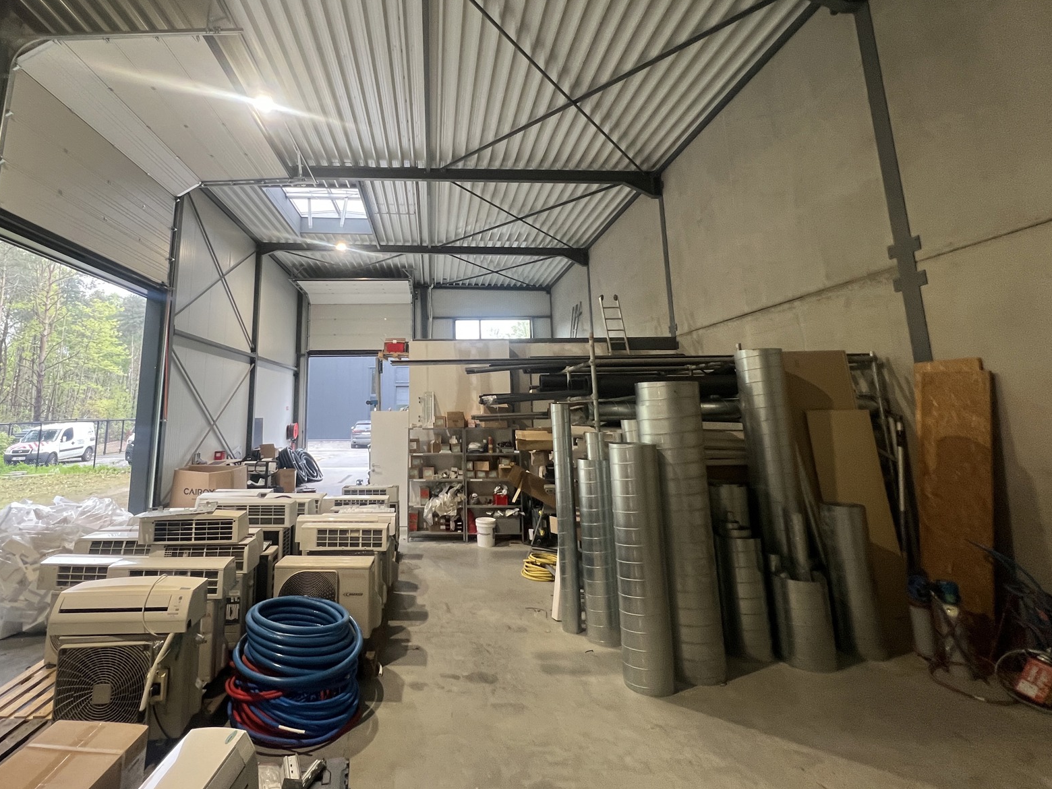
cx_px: 428
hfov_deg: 93.4
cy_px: 326
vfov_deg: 77.4
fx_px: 486
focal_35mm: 16
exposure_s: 1/99
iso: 200
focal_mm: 1.57
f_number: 1.8
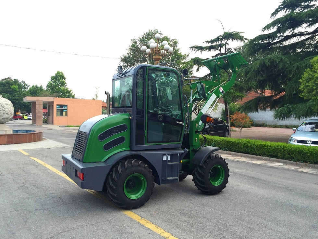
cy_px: 120
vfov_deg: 48.2
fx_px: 266
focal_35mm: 29
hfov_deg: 61.7
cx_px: 159
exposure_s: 1/102
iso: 32
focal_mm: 4.15
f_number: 2.2
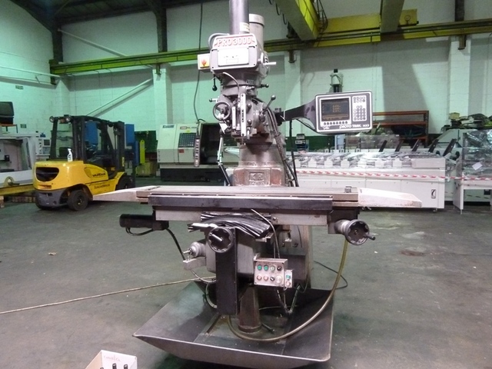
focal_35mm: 25
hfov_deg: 69.4
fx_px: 355
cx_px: 246
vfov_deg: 54.9
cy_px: 184
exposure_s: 1/15
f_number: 3.3
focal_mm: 4.1
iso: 800
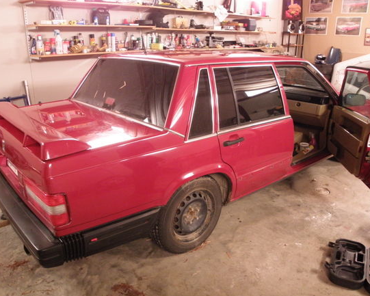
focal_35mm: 30
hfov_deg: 58.8
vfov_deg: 48.5
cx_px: 189
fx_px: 329
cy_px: 152
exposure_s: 1/6
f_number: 2.8
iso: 400
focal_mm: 4.6
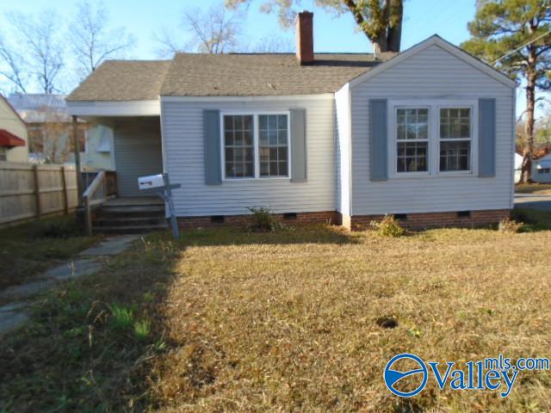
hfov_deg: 67.3
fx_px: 414
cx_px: 276
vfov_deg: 53.1
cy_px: 206
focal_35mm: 26
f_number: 3.2
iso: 100
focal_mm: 4.6
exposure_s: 1/320
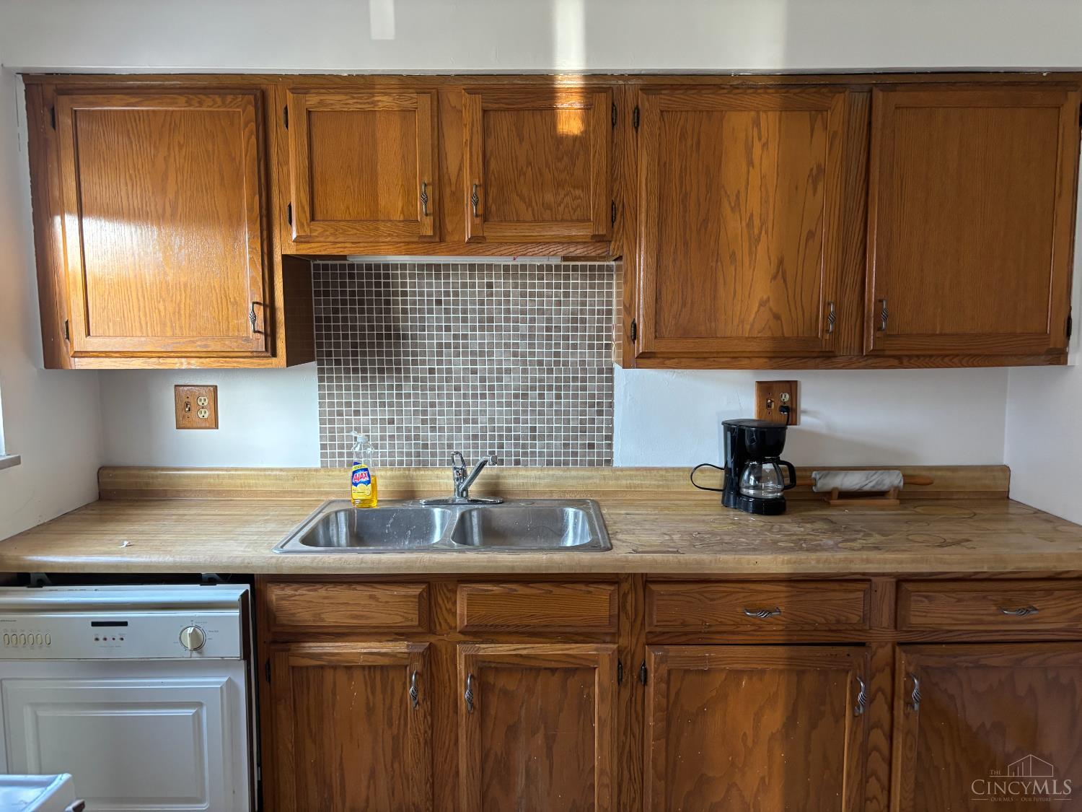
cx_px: 541
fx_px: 813
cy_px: 406
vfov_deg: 53.1
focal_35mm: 26
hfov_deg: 67.3
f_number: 1.6
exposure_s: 1/60
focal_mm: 5.96
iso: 250
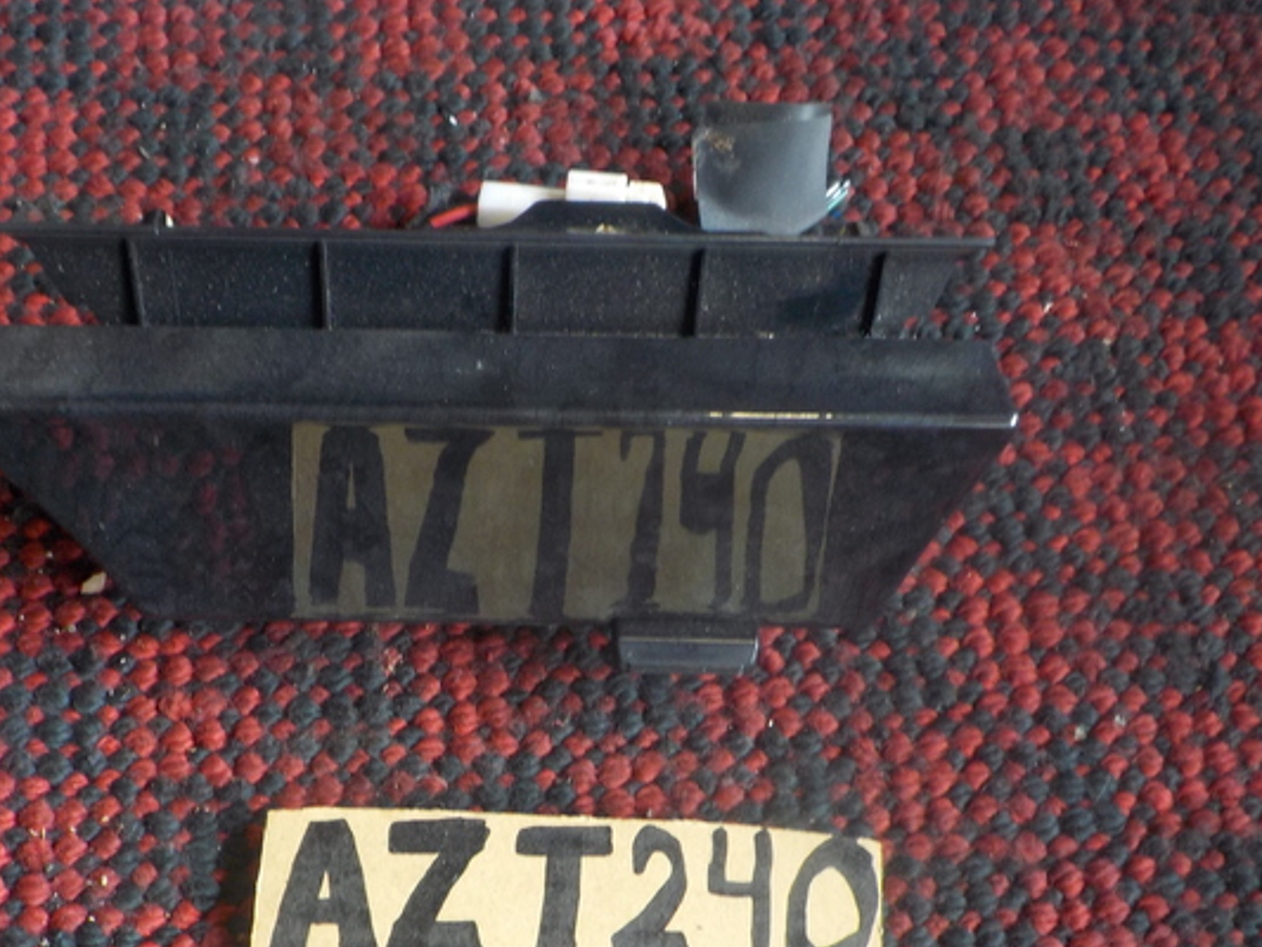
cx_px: 490
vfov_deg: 31.7
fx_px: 1641
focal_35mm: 45
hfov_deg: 41.8
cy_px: 698
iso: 125
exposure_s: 1/40
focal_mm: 4.1
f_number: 3.3
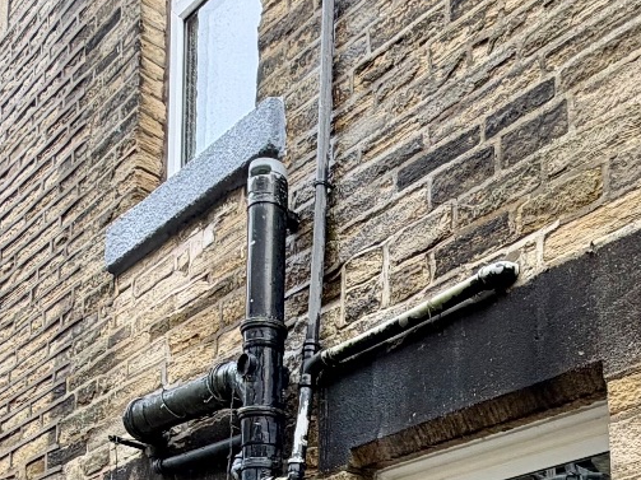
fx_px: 1055
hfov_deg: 33.3
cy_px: 694
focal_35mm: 57
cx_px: 461
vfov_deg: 21.9
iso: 40
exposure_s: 1/133
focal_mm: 2.22
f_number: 2.2
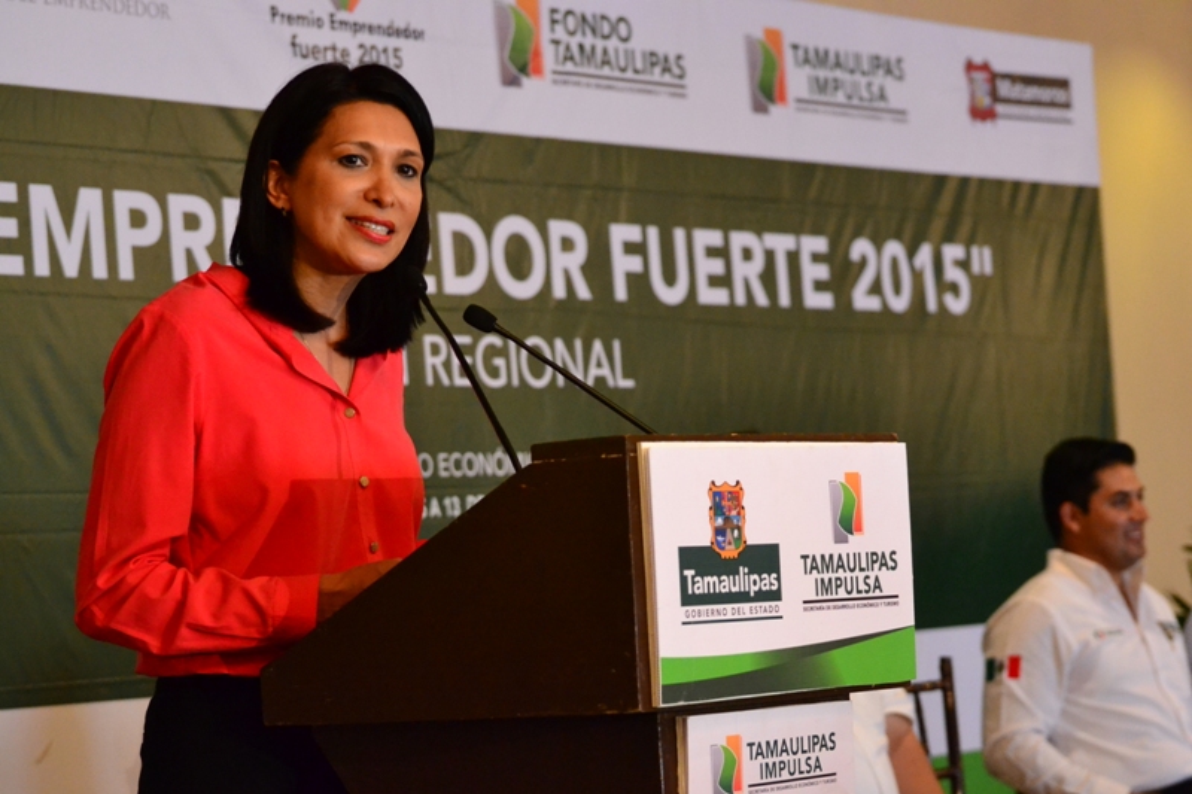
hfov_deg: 19.5
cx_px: 596
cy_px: 397
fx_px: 3476
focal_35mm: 105
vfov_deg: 13.0
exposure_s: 1/50
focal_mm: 70
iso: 3200
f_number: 4.5
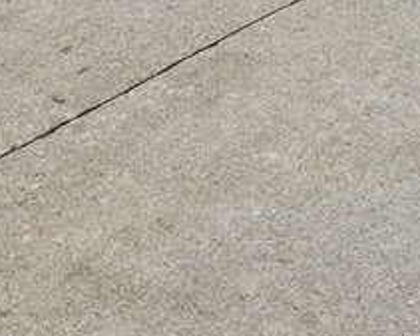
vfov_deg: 11.8
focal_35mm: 115
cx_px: 699
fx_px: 1430
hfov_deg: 15.0
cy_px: -374
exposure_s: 1/2628
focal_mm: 6.25
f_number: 1.7
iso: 80
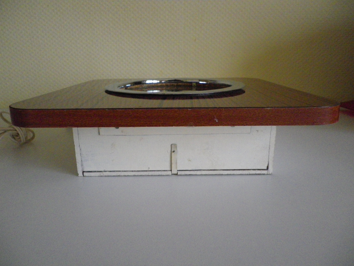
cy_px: 133
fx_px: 286
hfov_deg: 63.4
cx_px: 177
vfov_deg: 49.7
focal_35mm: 28
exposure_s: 1/50
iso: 800
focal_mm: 4.9
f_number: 2.6
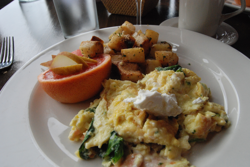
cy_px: 84
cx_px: 125
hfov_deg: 67.3
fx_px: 188
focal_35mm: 27
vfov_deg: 48.0
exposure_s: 1/320
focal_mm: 18
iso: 1600
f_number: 9
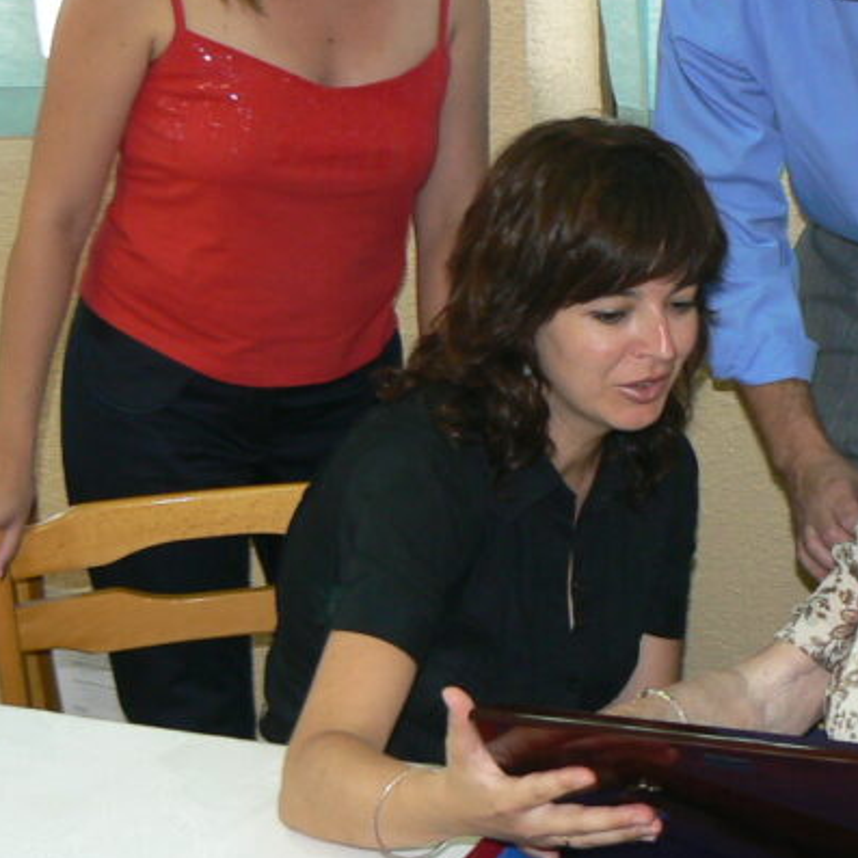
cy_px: 404
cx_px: 808
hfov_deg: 21.8
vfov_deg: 22.5
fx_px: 2159
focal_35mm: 77
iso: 100
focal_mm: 6
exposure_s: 1/30
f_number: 2.8
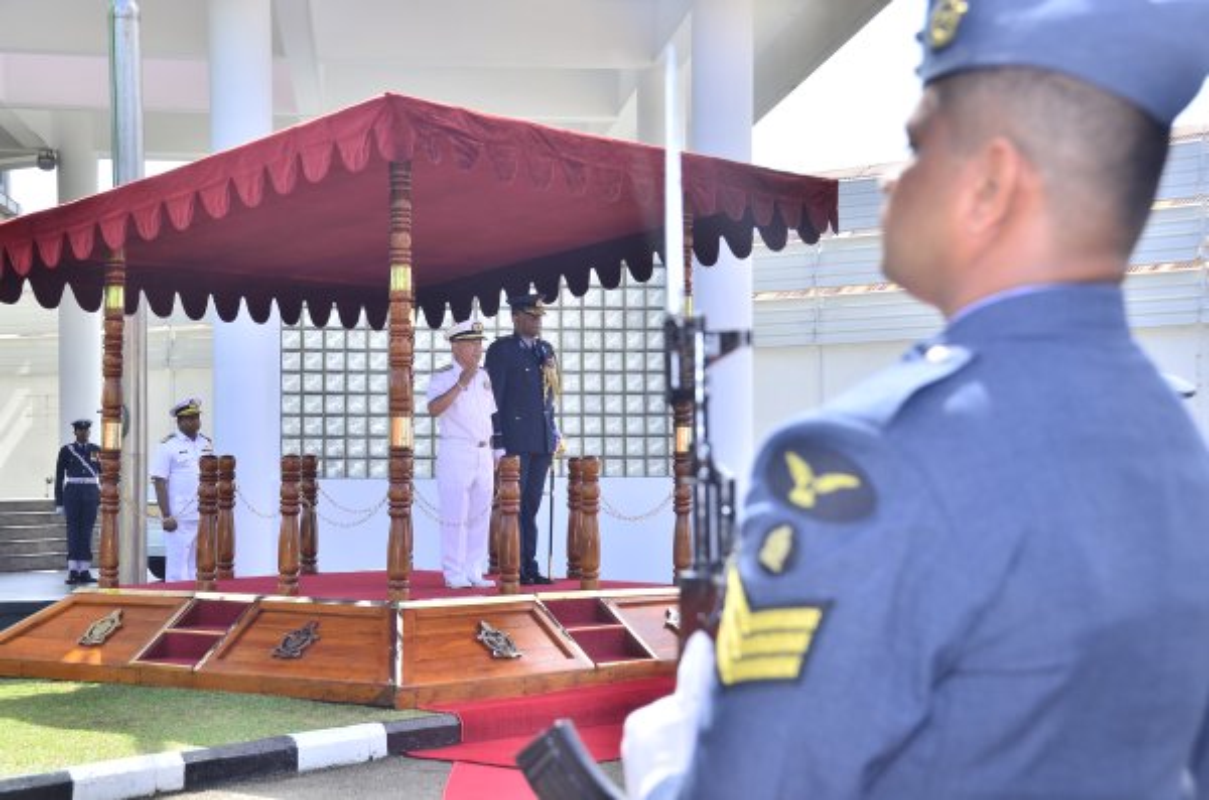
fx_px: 2211
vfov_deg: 20.5
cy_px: 400
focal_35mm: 66
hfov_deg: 30.6
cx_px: 604
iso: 100
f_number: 7.1
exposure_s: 1/160
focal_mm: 44
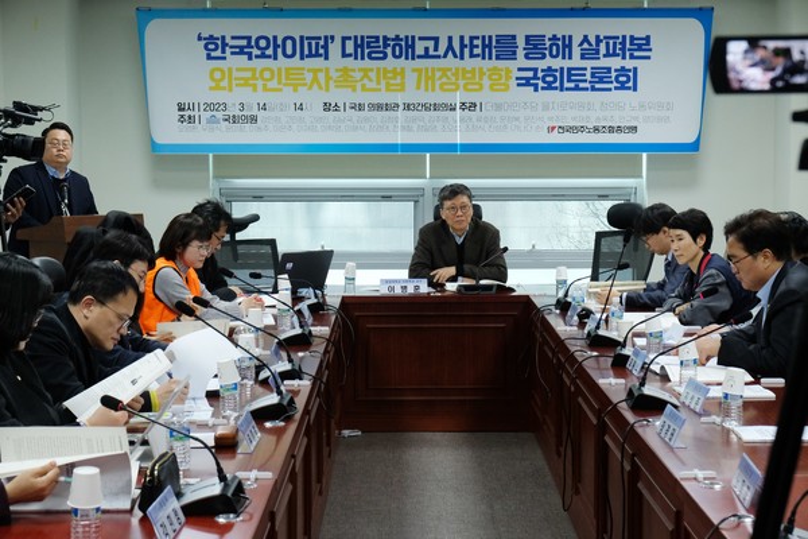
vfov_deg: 19.7
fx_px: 1549
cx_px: 404
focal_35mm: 69
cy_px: 270
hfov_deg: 29.2
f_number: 7.1
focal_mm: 46.3
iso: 2500
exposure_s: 1/125
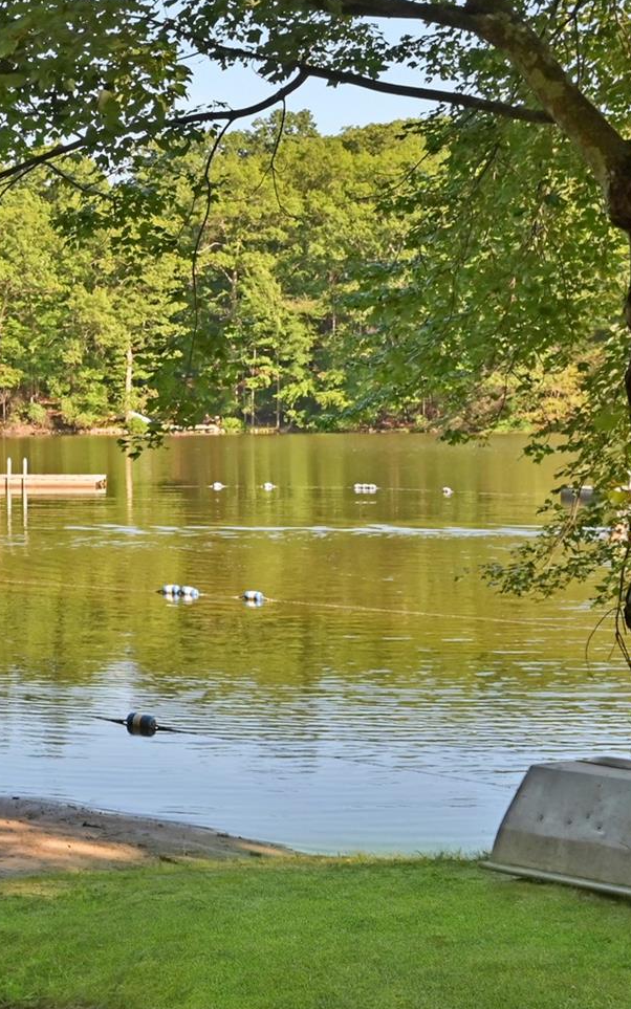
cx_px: -261
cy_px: 442
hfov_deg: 18.2
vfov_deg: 31.5
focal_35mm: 65
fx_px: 1788
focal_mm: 30
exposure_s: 1/640
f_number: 9
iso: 640
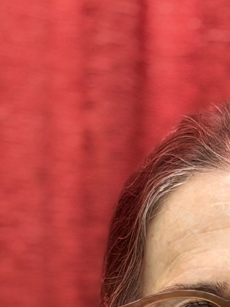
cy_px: 470
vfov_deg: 8.5
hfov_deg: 6.5
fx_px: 2002
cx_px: 264
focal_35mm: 226
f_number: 1.78
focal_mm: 6.76
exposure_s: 1/50
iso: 160
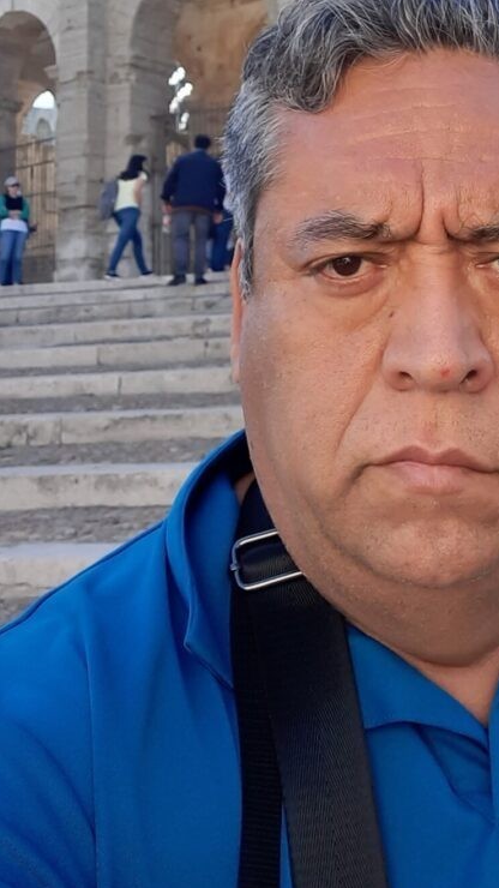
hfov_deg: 22.2
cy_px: 152
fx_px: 1247
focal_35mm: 53
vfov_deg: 37.5
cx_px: 435
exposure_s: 1/243
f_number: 2.2
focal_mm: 3.72
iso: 40
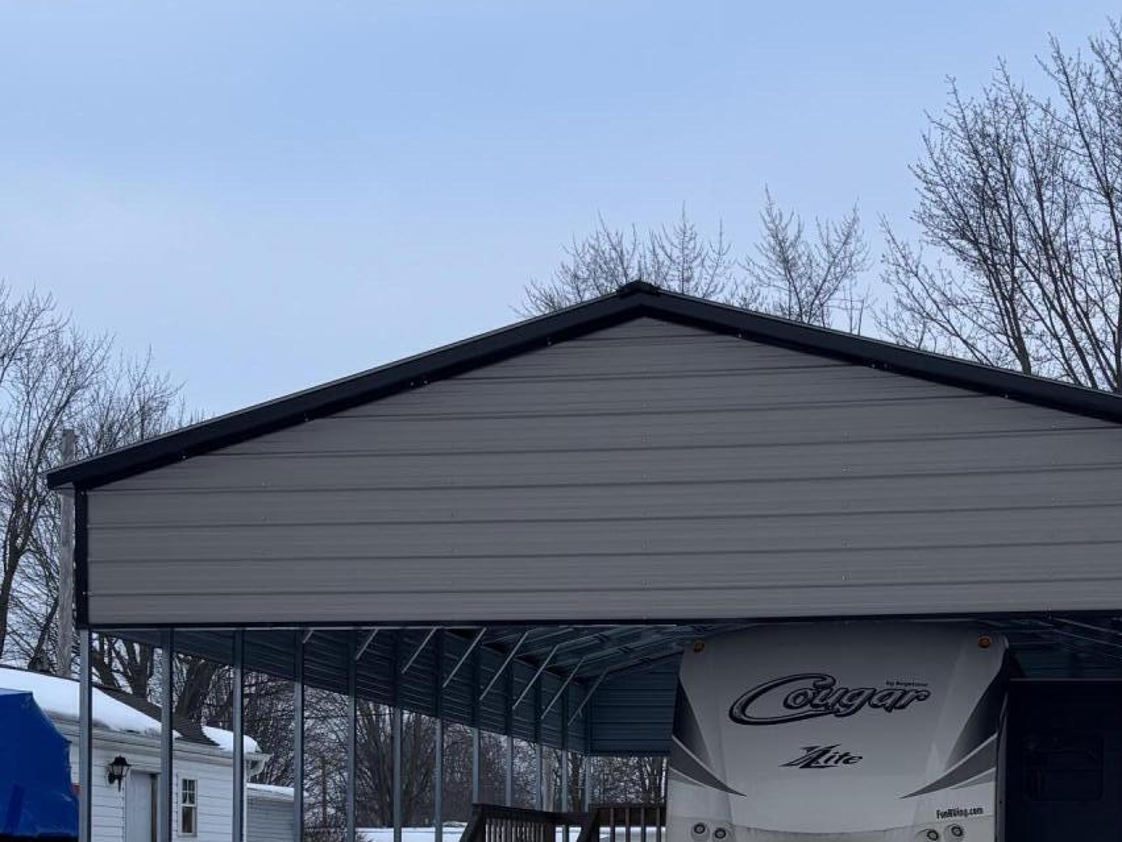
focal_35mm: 61
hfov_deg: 31.5
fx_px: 1977
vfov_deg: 23.0
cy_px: 851
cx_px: 726
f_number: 1.6
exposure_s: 1/811
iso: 50
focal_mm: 5.96
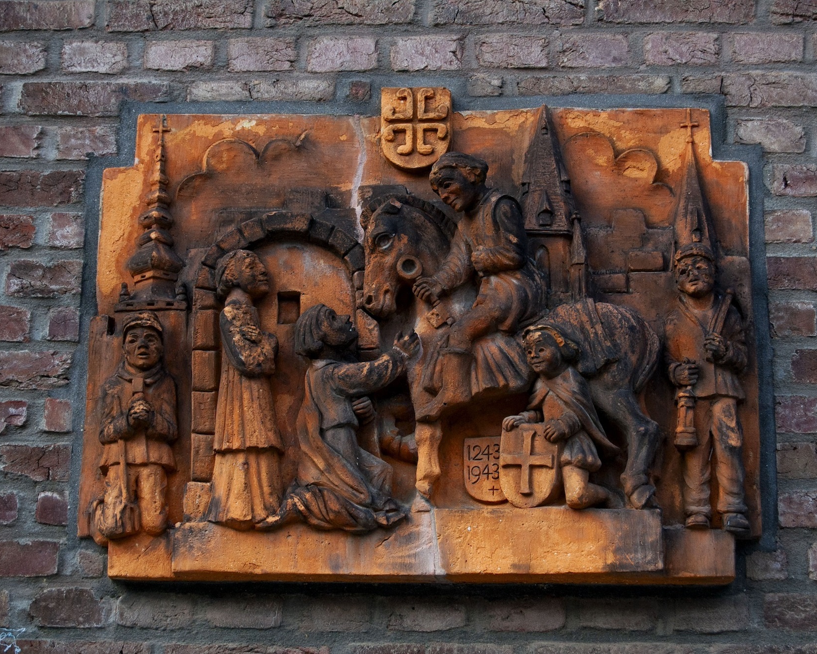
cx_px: 418
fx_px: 2263
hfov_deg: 20.5
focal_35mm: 94
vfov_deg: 16.4
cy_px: 328
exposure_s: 1/320
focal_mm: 55
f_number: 5.6
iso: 400
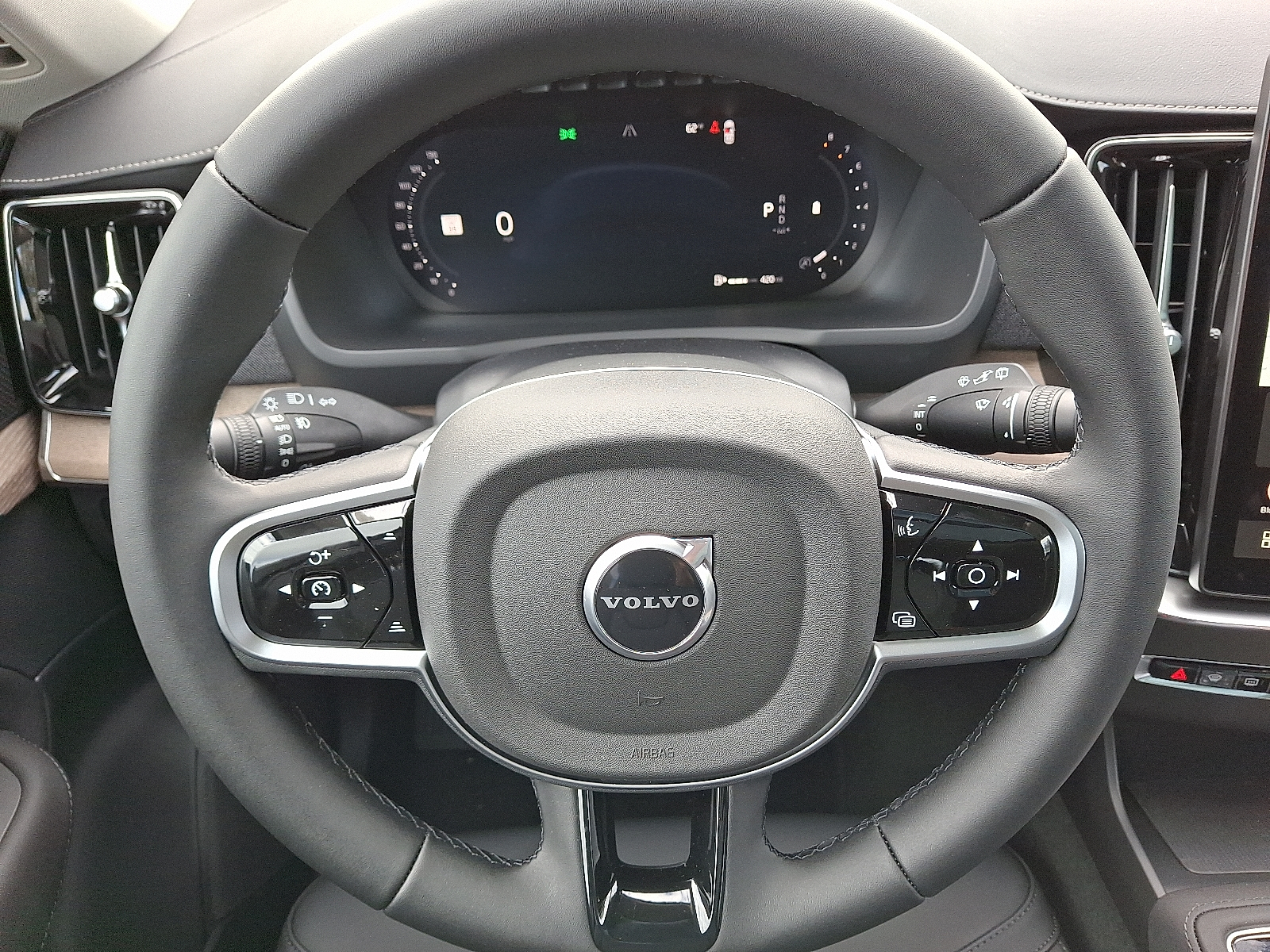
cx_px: 635
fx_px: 917
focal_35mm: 25
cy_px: 476
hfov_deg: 69.4
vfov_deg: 54.9
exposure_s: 1/100
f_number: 1.8
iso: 40
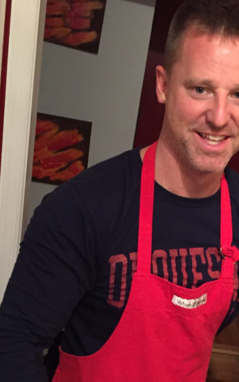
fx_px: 584
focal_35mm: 56
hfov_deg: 22.9
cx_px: 179
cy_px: 319
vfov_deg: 34.8
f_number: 2.2
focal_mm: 4.15
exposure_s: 1/15
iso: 250
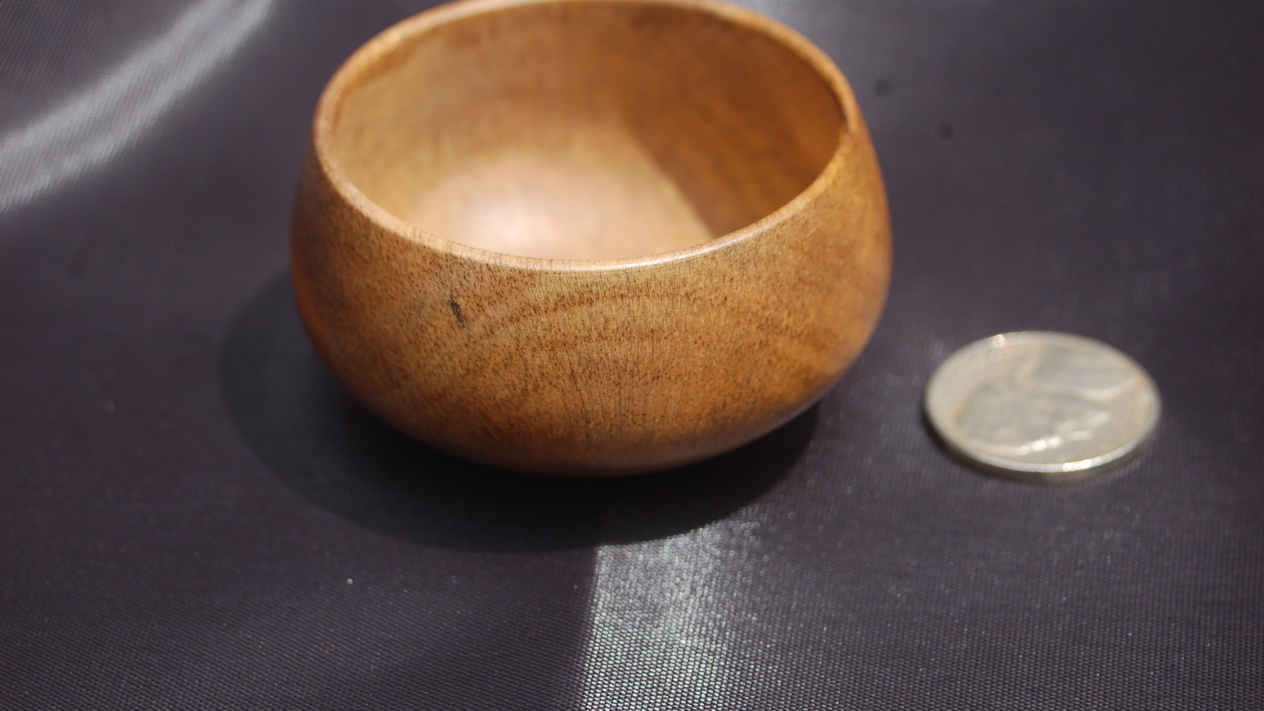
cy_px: 298
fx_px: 4223
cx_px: 633
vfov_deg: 9.6
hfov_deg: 17.0
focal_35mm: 126
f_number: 8
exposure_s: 1/320
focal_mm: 80
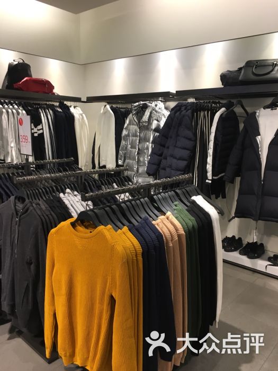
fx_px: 311
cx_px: 139
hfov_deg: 48.2
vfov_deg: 61.7
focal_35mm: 29
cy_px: 186
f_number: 2.2
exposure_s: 1/33
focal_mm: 4.15
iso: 50
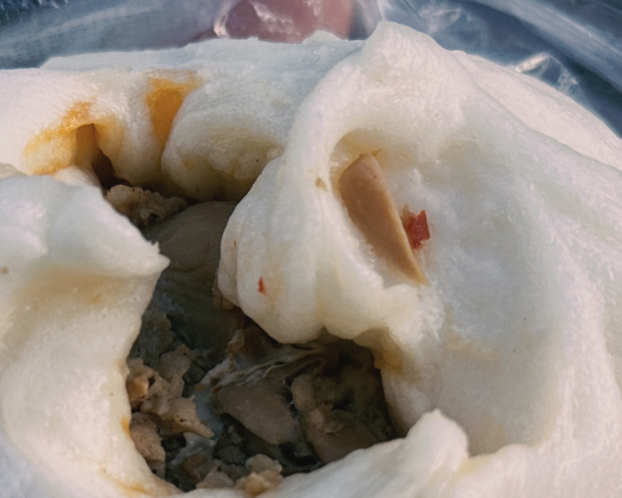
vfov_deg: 16.6
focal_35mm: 92
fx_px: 1694
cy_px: 385
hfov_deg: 20.7
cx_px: 203
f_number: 1.78
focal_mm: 6.76
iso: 64
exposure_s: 1/928
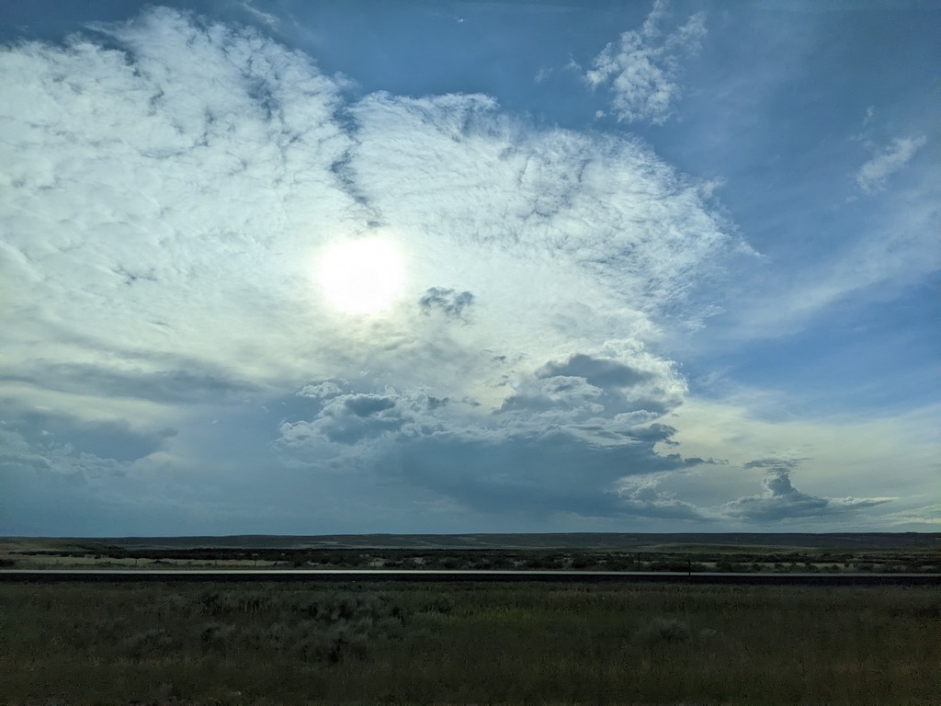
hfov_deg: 65.3
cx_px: 470
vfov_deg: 51.4
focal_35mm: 27
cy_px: 353
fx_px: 734
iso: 80
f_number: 1.8
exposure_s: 1/23256
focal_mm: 4.44
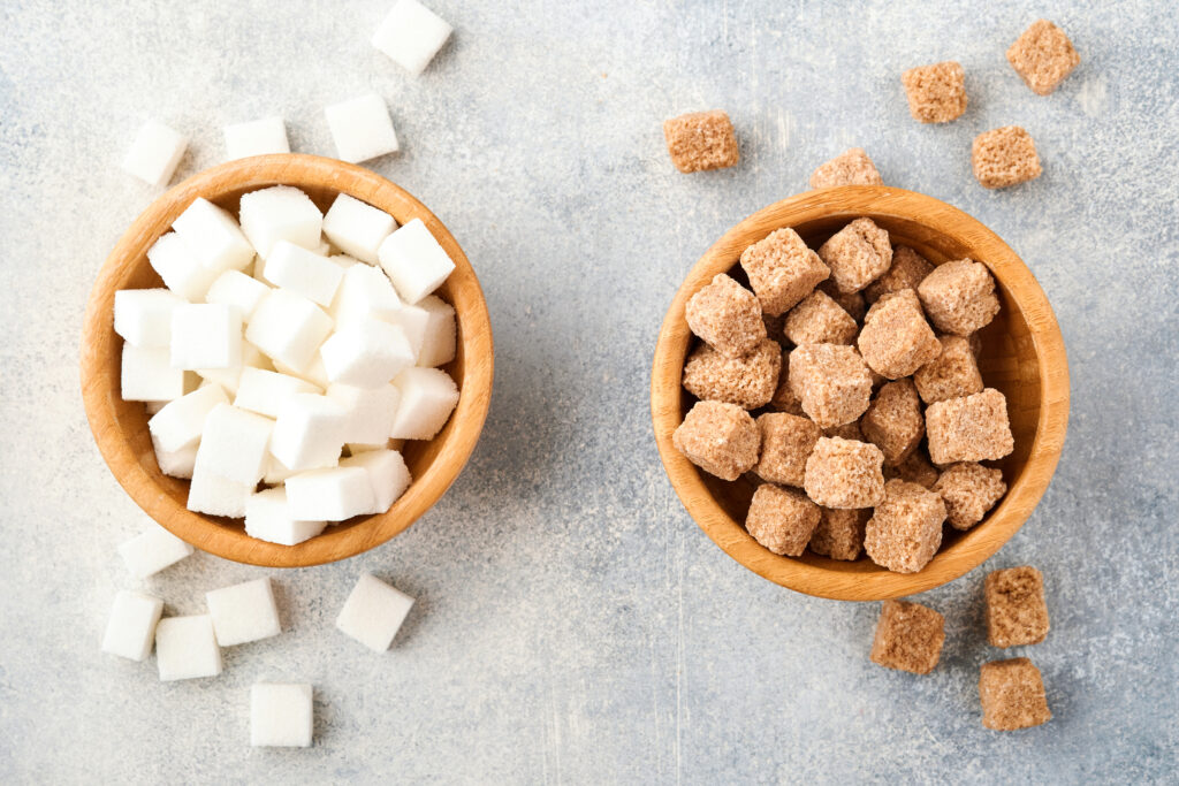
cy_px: 393
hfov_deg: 22.6
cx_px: 590
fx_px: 2948
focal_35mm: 90
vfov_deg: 15.2
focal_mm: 60
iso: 160
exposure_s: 1/160
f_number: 9
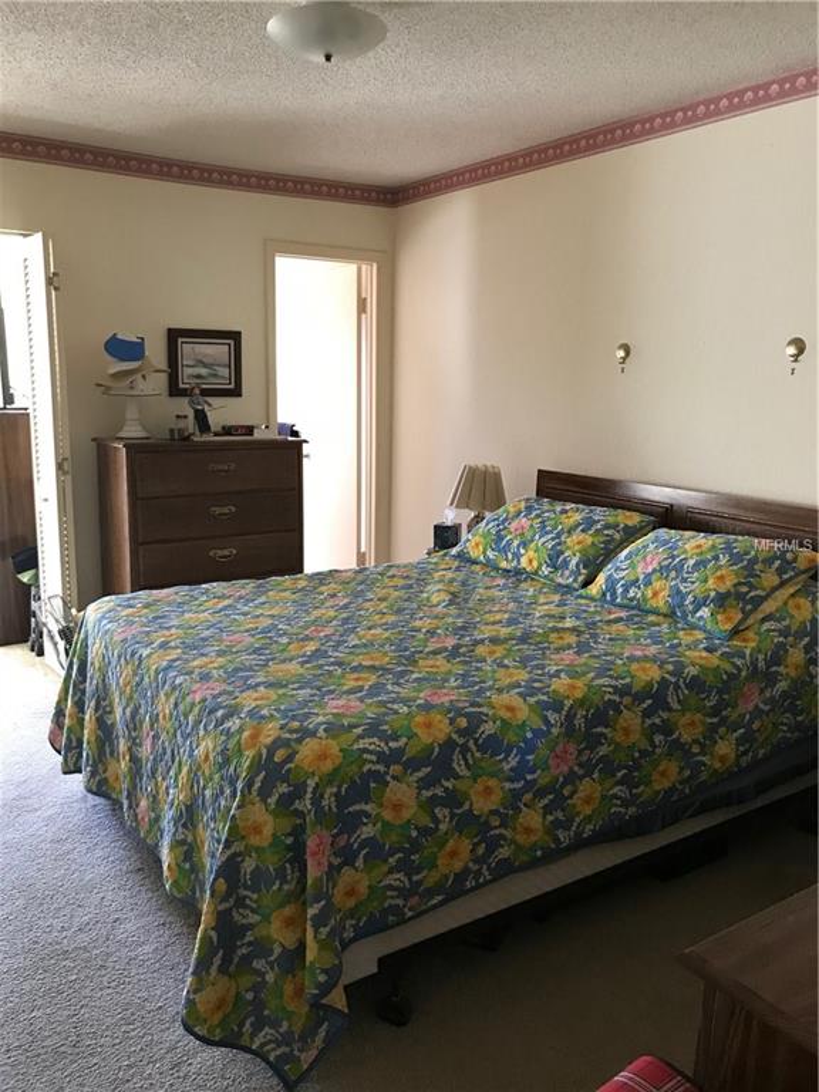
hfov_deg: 49.7
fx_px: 883
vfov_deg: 63.4
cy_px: 546
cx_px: 410
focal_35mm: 28
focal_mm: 3.99
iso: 80
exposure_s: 1/15
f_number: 1.8
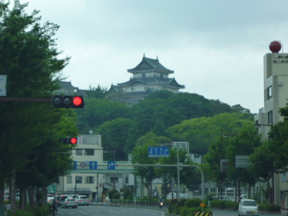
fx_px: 1273
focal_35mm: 153
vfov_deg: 9.7
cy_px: 108
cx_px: 144
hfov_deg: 12.9
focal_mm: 22.5
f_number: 5.9
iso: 125
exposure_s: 1/160
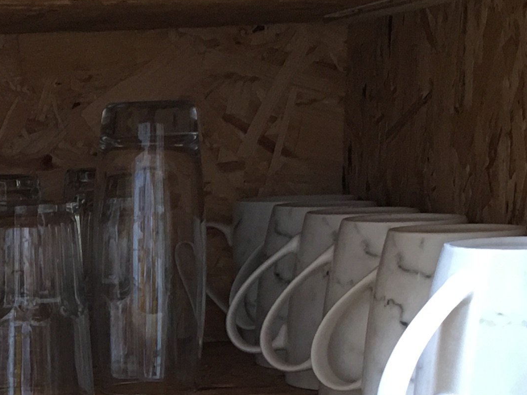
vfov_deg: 12.9
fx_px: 1674
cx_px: -100
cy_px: 556
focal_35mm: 110
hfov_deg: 17.1
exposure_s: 1/17
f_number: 2.2
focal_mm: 4.15
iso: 50
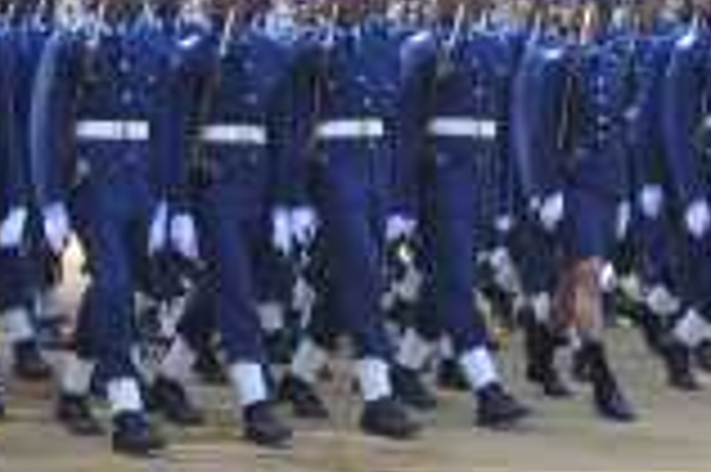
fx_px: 3137
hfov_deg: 12.9
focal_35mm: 159
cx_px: 346
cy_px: 144
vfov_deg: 8.6
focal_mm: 28
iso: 200
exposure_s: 1/125
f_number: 8
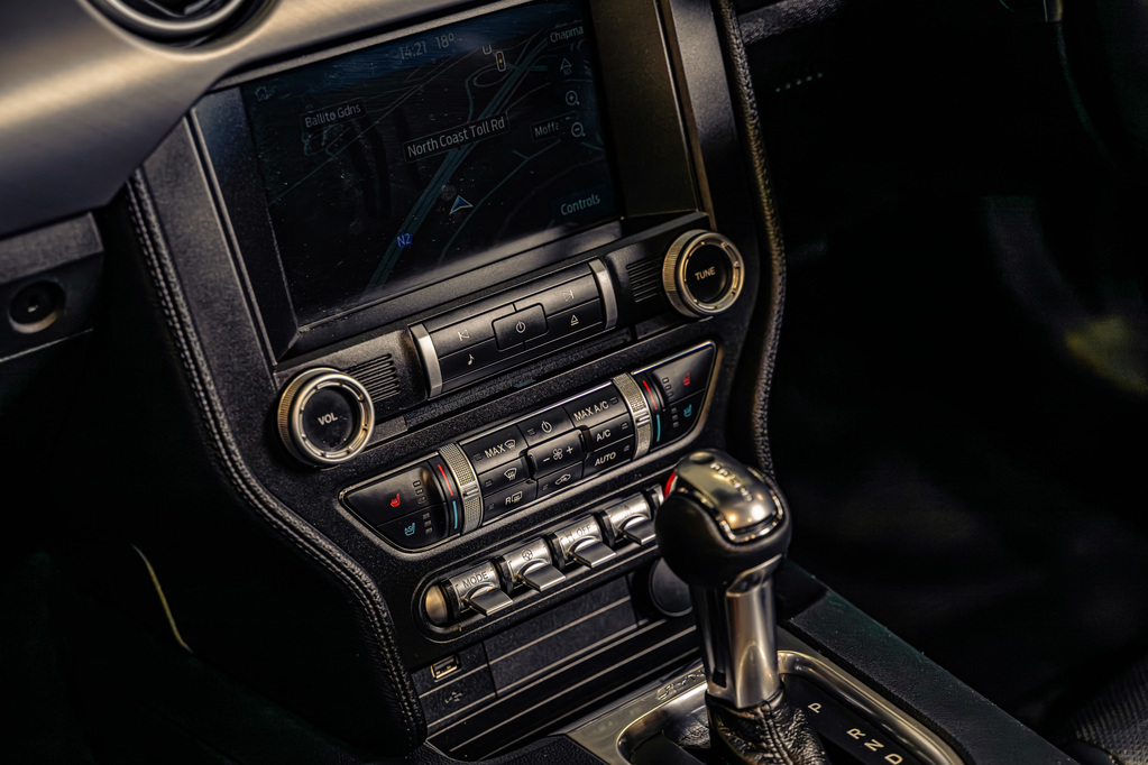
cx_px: 574
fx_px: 1881
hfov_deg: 33.9
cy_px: 382
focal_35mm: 59
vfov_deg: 23.0
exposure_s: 1/200
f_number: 3.5
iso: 250
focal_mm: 59
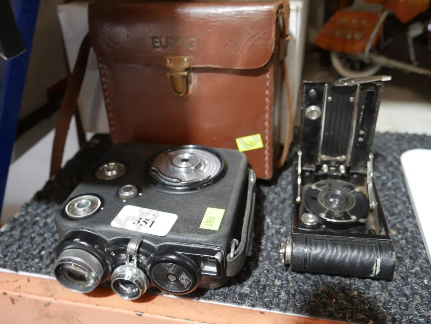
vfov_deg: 44.2
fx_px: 399
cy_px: 162
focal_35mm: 32
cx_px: 216
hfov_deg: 56.8
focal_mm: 16
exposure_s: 1/60
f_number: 4
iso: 800
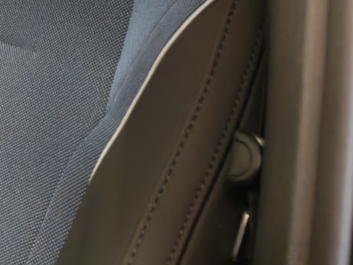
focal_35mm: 114
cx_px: -271
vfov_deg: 12.1
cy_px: -189
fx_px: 1162
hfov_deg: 15.1
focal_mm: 6.12
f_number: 1.9
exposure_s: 1/100
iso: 856
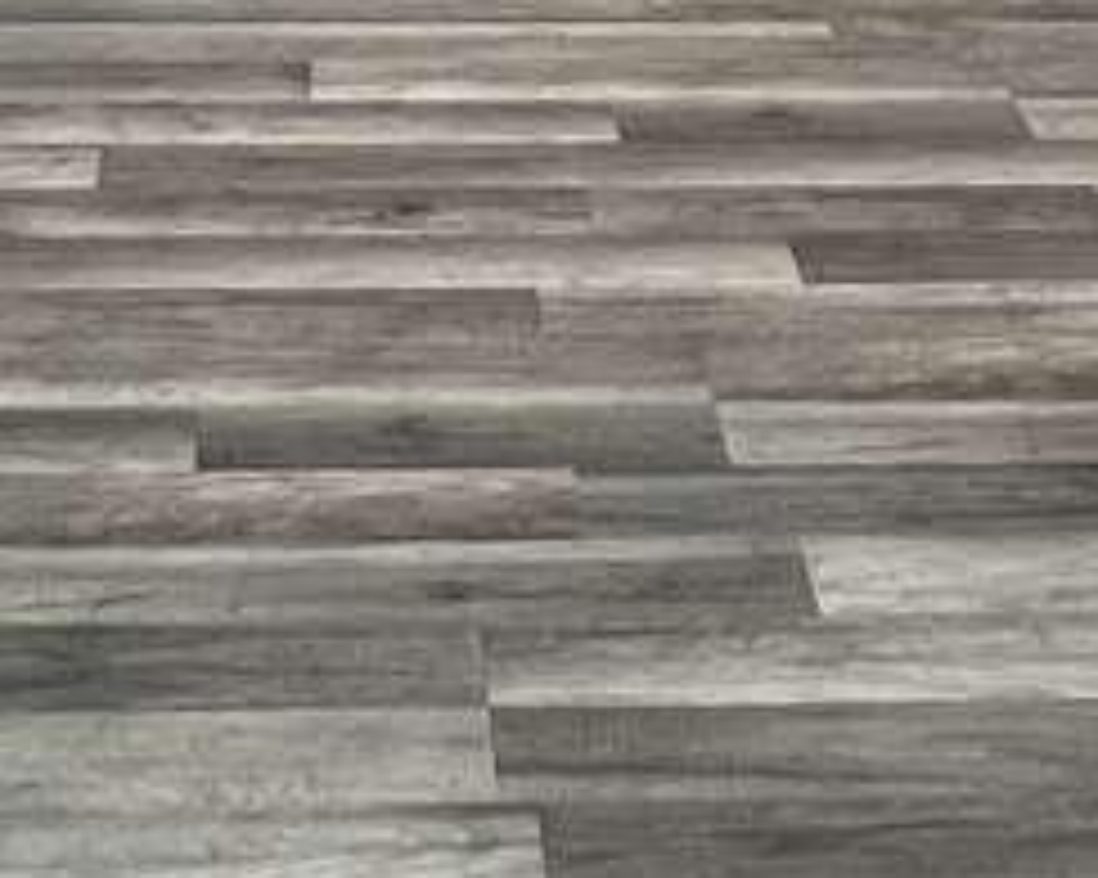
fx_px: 2534
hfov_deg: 24.4
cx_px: 490
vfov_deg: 14.5
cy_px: -1110
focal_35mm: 78
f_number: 1.8
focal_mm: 1.57
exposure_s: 1/100
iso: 80
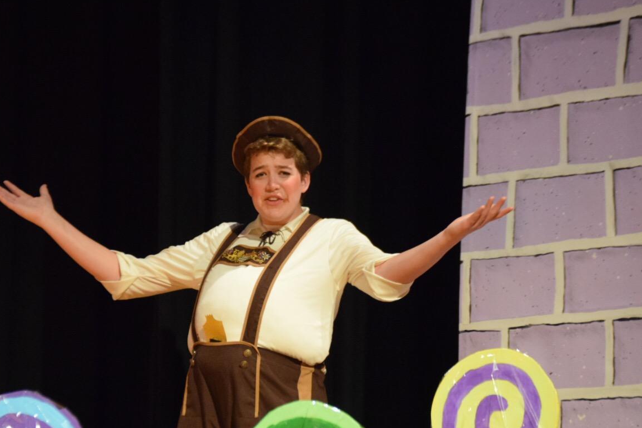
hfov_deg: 10.3
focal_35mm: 200
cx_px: 237
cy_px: 285
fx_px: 3562
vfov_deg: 6.9
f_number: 4.5
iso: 3200
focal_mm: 95
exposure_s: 1/125
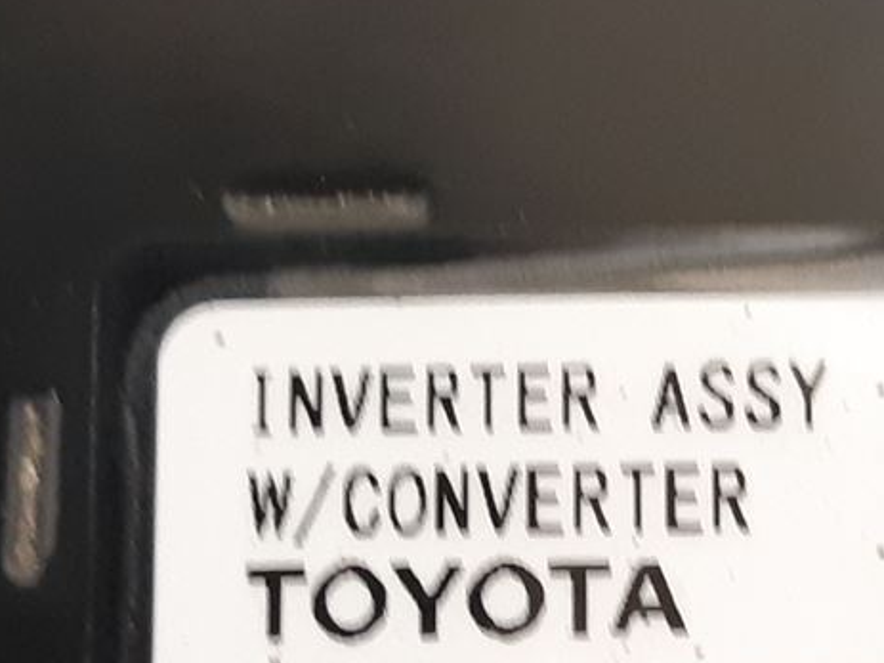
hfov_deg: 17.1
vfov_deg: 12.8
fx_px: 2936
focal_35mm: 115
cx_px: 617
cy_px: 556
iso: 400
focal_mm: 3.93
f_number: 1.7
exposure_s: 1/25
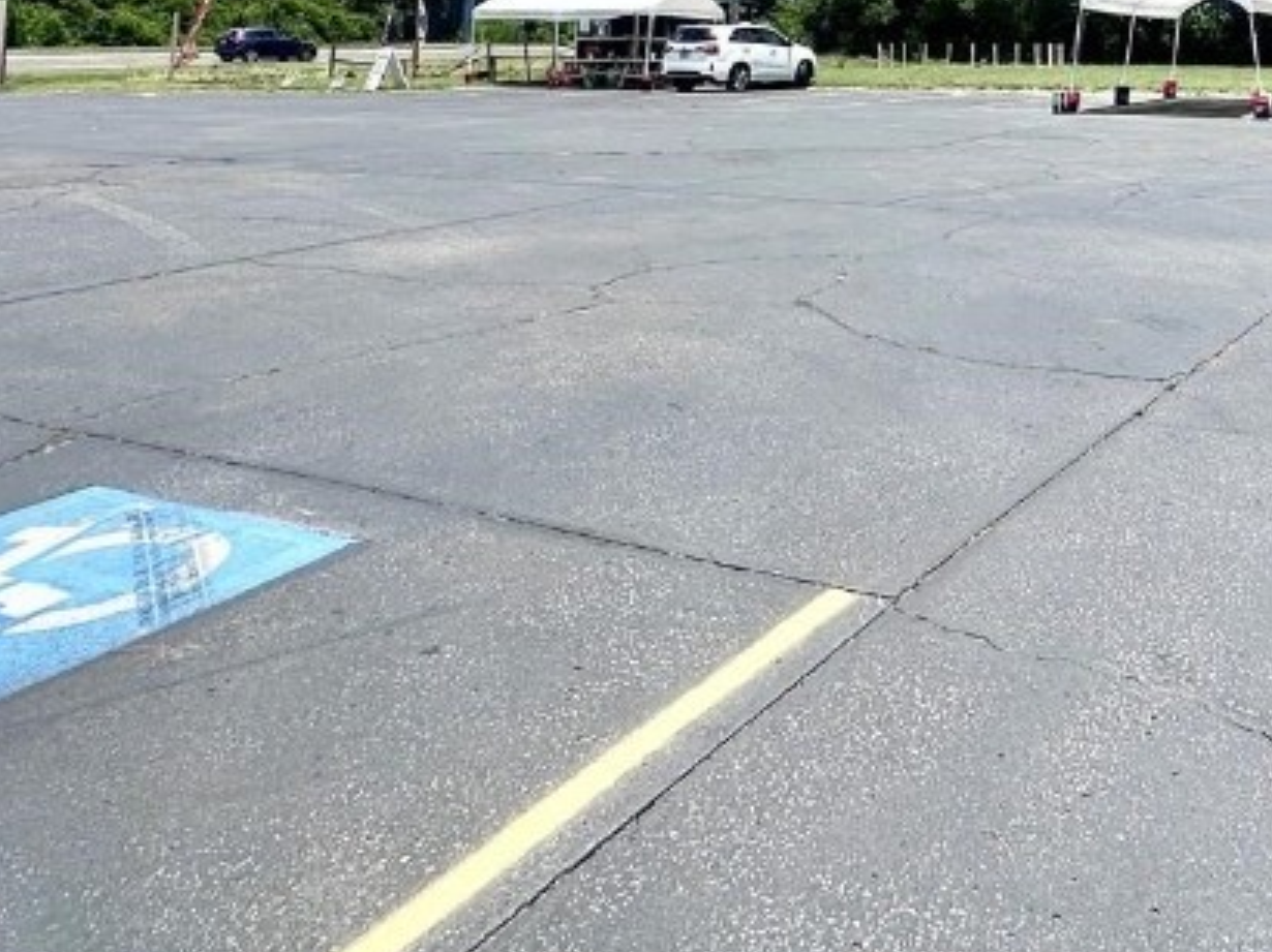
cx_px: 1039
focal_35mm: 35
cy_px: -43
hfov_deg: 49.2
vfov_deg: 35.8
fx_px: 1285
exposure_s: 1/3040
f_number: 2.2
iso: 50
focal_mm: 2.22
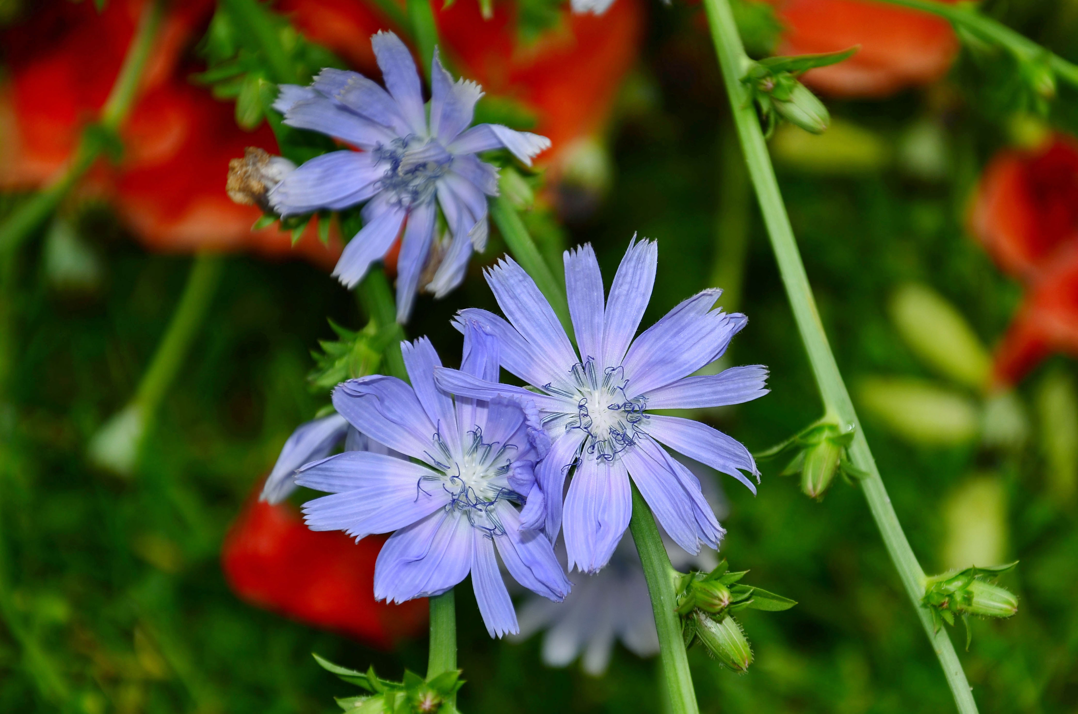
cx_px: 539
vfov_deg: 8.7
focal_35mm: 158
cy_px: 357
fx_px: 4706
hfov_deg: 13.1
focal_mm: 105
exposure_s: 1/200
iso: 100
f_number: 5.6
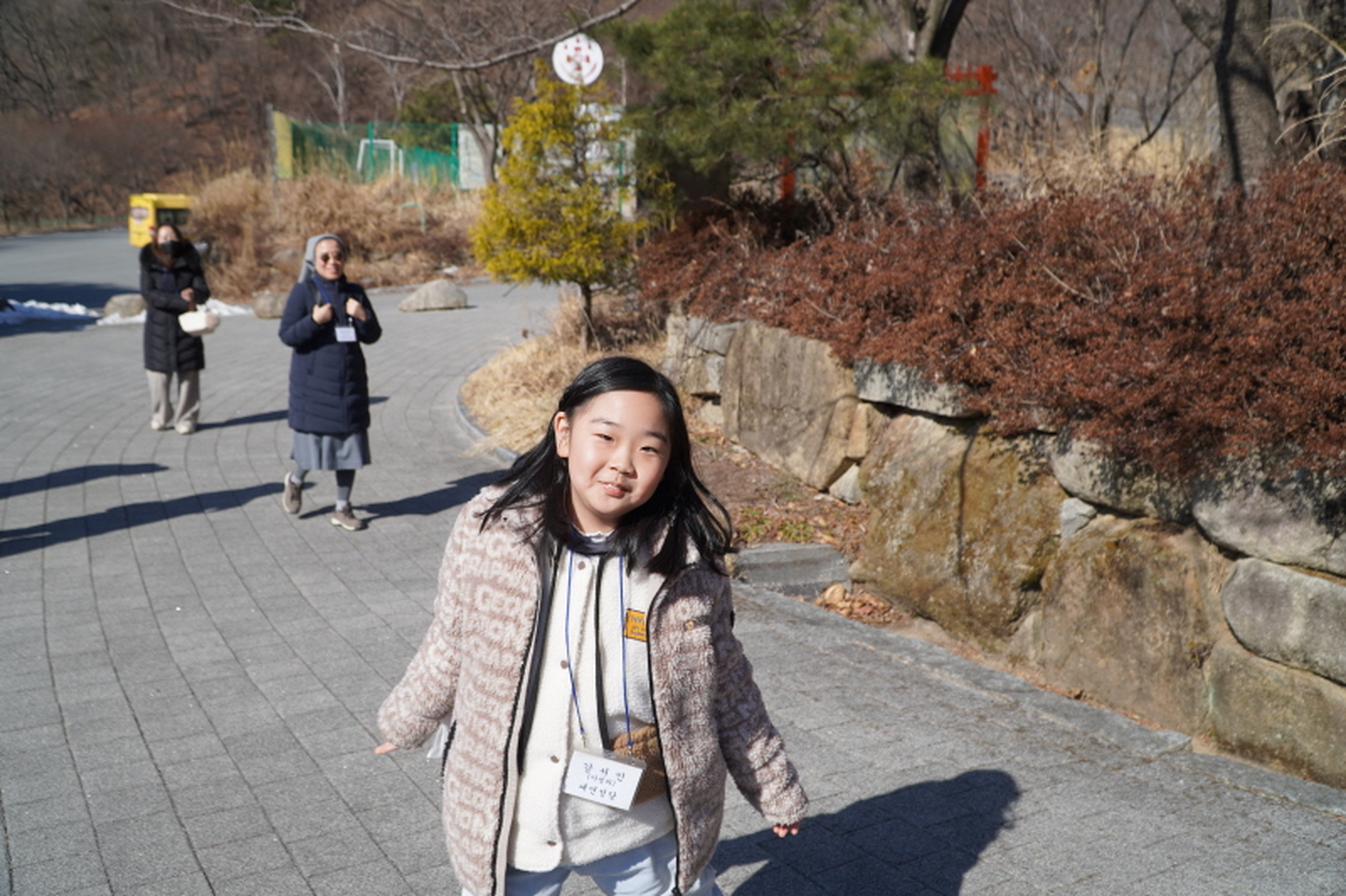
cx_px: 673
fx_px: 1121
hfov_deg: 61.9
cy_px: 448
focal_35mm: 30
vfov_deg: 43.6
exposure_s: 1/1000
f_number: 4.5
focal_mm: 20
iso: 100
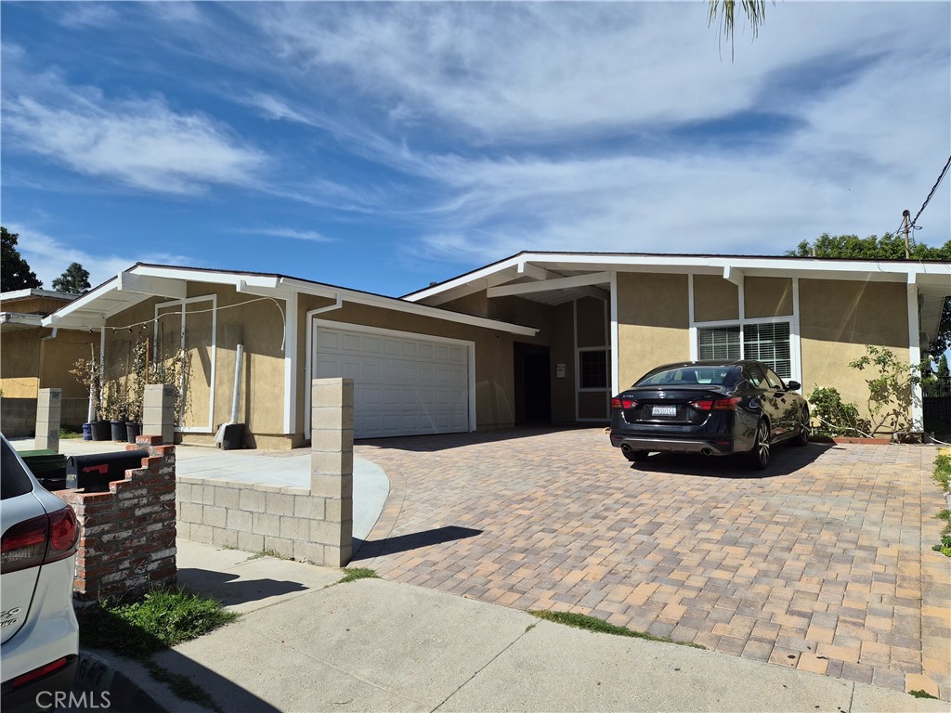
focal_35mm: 23
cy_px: 356
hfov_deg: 73.9
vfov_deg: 58.9
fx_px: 632
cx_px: 476
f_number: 1.8
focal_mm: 5.4
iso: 64
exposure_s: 1/7696
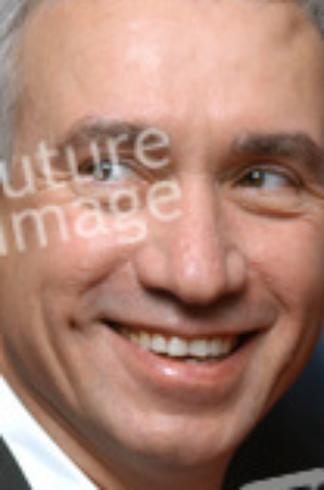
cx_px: 112
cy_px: 359
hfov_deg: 5.4
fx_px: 3430
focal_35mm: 253
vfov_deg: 8.1
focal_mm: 66
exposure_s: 1/60
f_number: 5.6
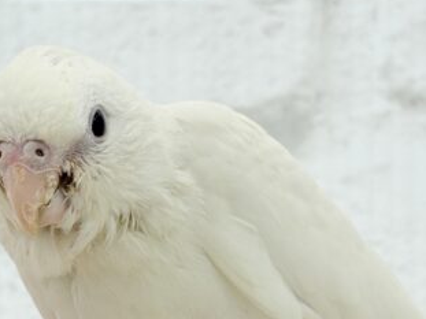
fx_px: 1316
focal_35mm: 107
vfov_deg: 13.8
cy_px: 209
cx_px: 237
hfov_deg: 18.4
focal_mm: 5.96
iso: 40
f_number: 1.6
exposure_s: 1/100
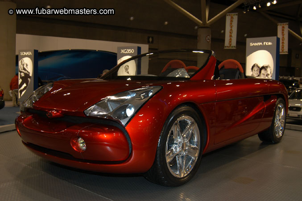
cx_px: 151
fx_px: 302
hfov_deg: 53.2
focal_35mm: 36
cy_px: 100
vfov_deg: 36.8
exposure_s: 1/60
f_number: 5
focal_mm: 24
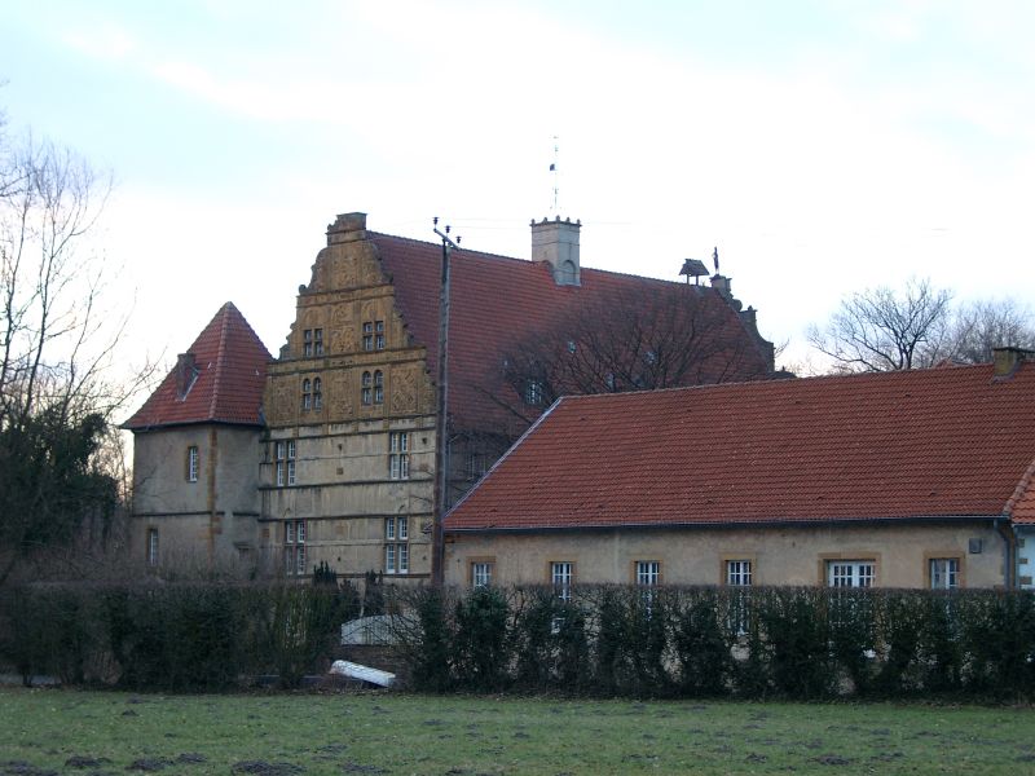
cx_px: 518
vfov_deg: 18.0
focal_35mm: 82
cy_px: 388
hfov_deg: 23.8
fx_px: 2452
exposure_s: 1/69.1
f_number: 2
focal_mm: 16.97
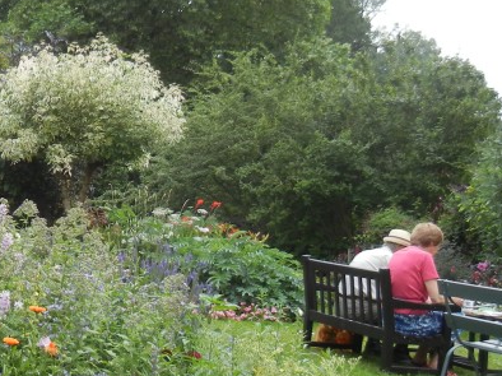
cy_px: 184
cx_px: -32
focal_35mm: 78
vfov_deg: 18.9
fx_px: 1130
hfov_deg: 23.7
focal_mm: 5.4
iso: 160
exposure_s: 1/340
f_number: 3.5
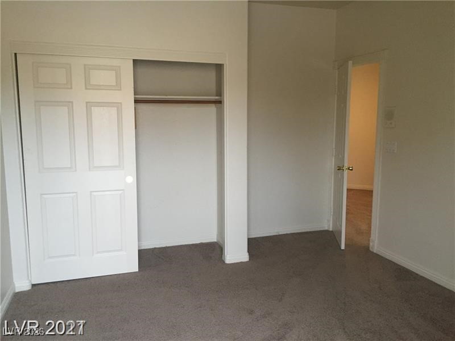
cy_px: 170
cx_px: 228
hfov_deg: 61.7
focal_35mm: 29
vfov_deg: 48.2
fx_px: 381
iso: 125
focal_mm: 4.15
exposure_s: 1/30
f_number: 2.2
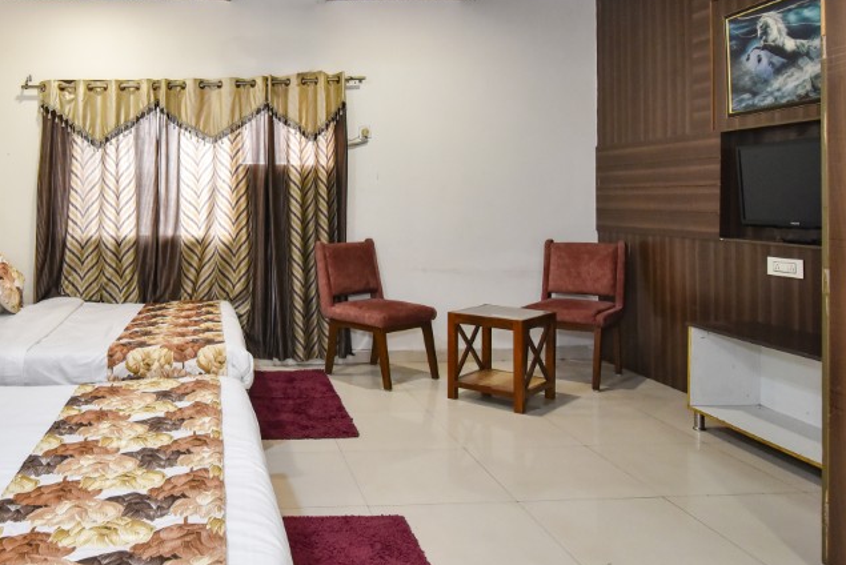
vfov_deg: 44.5
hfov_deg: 60.6
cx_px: 226
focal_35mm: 29
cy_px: 198
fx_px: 682
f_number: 7.1
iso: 2000
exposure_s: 1/50
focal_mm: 17
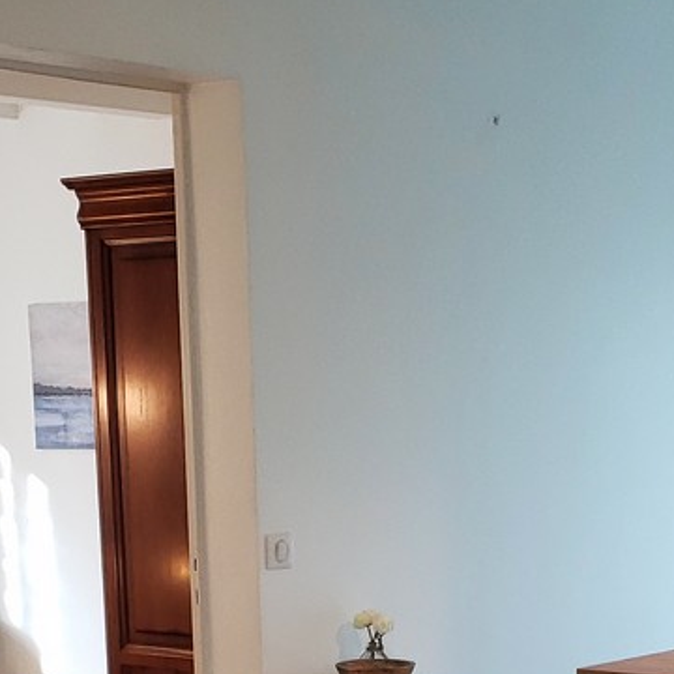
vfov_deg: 17.2
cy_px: 990
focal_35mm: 92
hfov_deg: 18.9
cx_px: 358
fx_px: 2027
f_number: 1.5
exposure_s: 1/25
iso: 100
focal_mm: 4.3
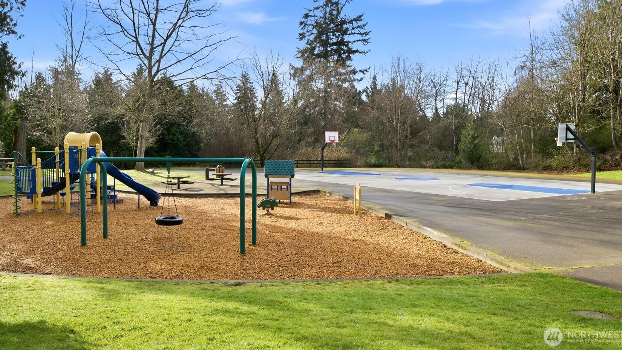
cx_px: 316
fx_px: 462
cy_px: 138
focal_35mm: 28
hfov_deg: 67.9
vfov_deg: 41.3
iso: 400
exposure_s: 1/125
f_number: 9
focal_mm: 26
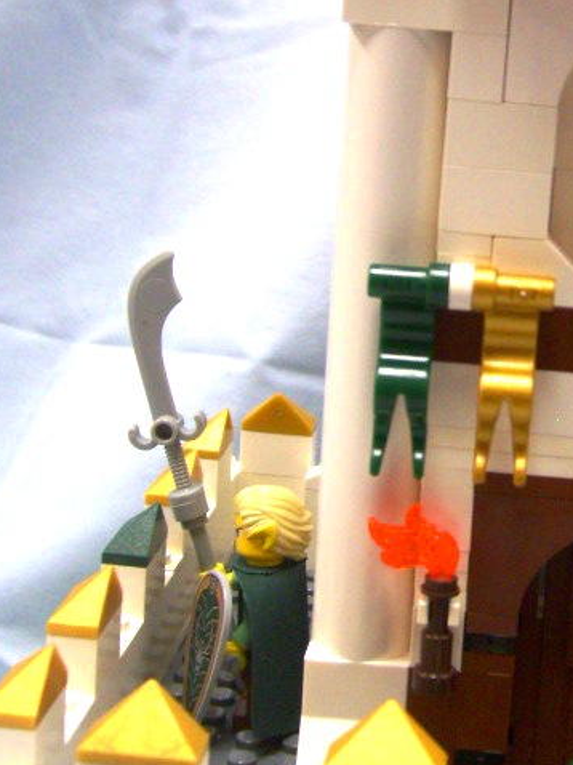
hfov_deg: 19.0
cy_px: 254
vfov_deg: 25.9
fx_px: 1657
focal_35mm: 75
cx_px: 605
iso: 120
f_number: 2.8
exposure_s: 1/45
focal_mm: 5.8
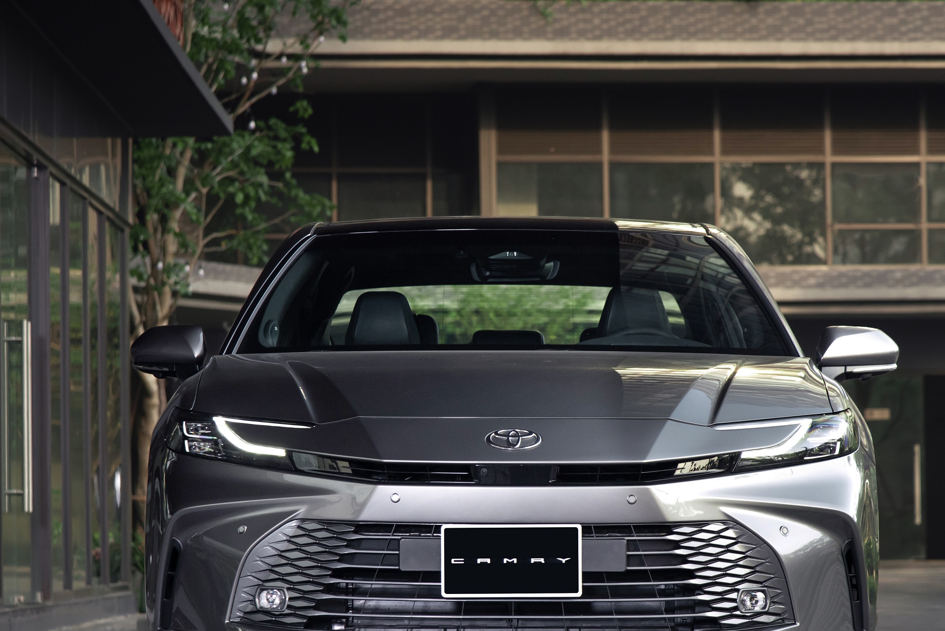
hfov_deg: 12.5
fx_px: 4306
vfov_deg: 8.4
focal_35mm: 164
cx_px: 498
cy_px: 418
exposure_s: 1/250
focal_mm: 112
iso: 640
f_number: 5
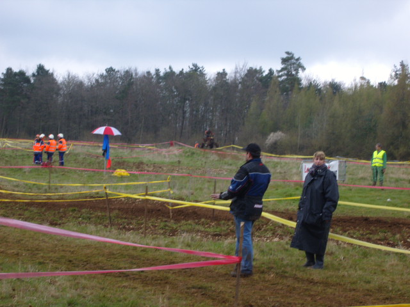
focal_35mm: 105
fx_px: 1244
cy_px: 154
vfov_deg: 14.1
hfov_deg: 18.7
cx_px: 205
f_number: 5.1
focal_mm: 22.2
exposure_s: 1/180
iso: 80
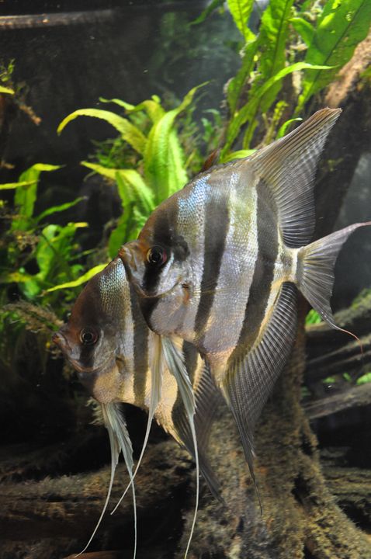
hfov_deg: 39.9
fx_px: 512
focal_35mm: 33
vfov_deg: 57.3
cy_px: 280
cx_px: 186
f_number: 3.8
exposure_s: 1/25
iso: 1600
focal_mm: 22
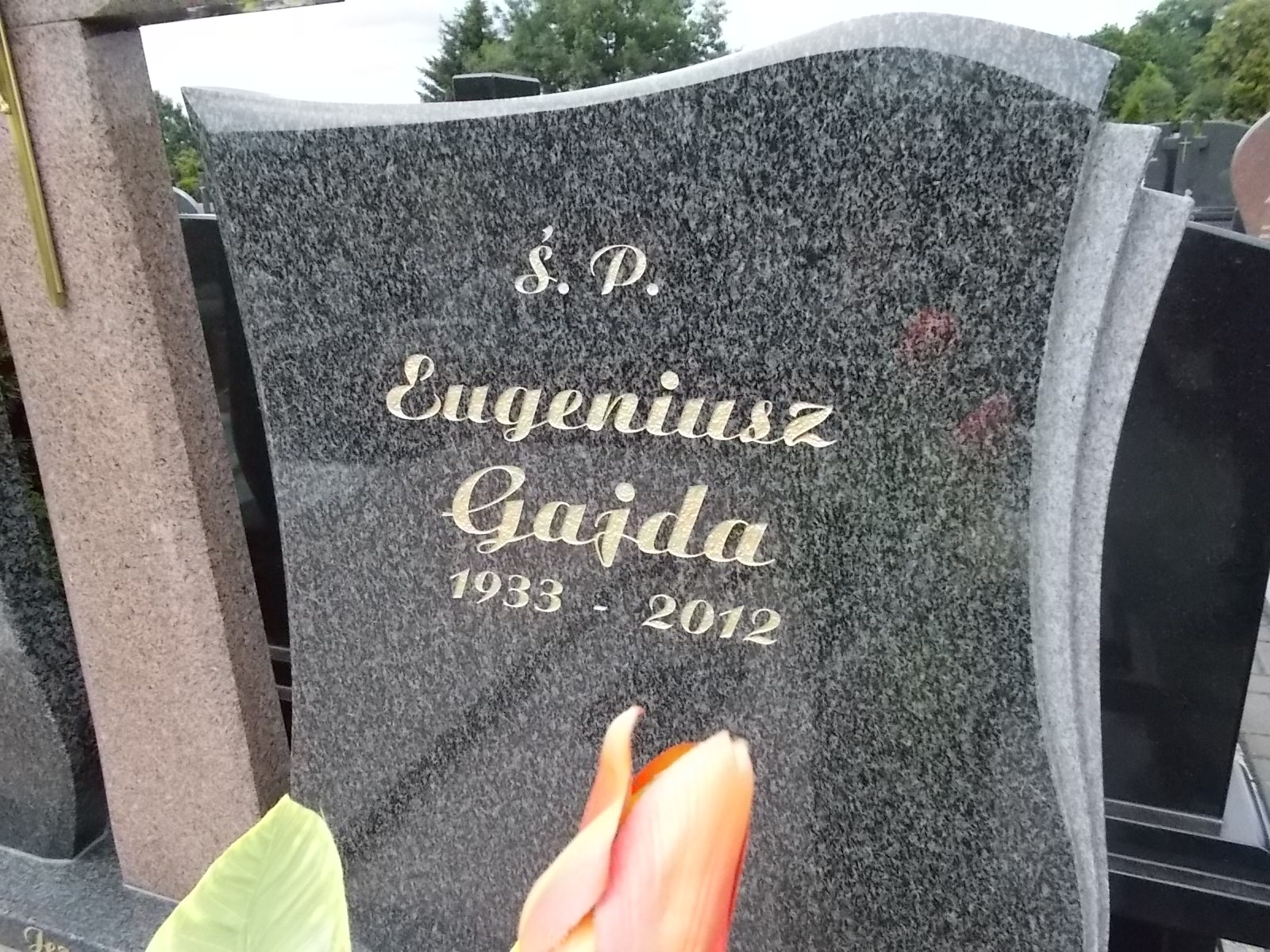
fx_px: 954
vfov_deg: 53.1
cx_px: 635
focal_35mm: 26
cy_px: 476
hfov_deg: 67.3
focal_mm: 4.6
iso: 400
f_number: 8
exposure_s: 1/320
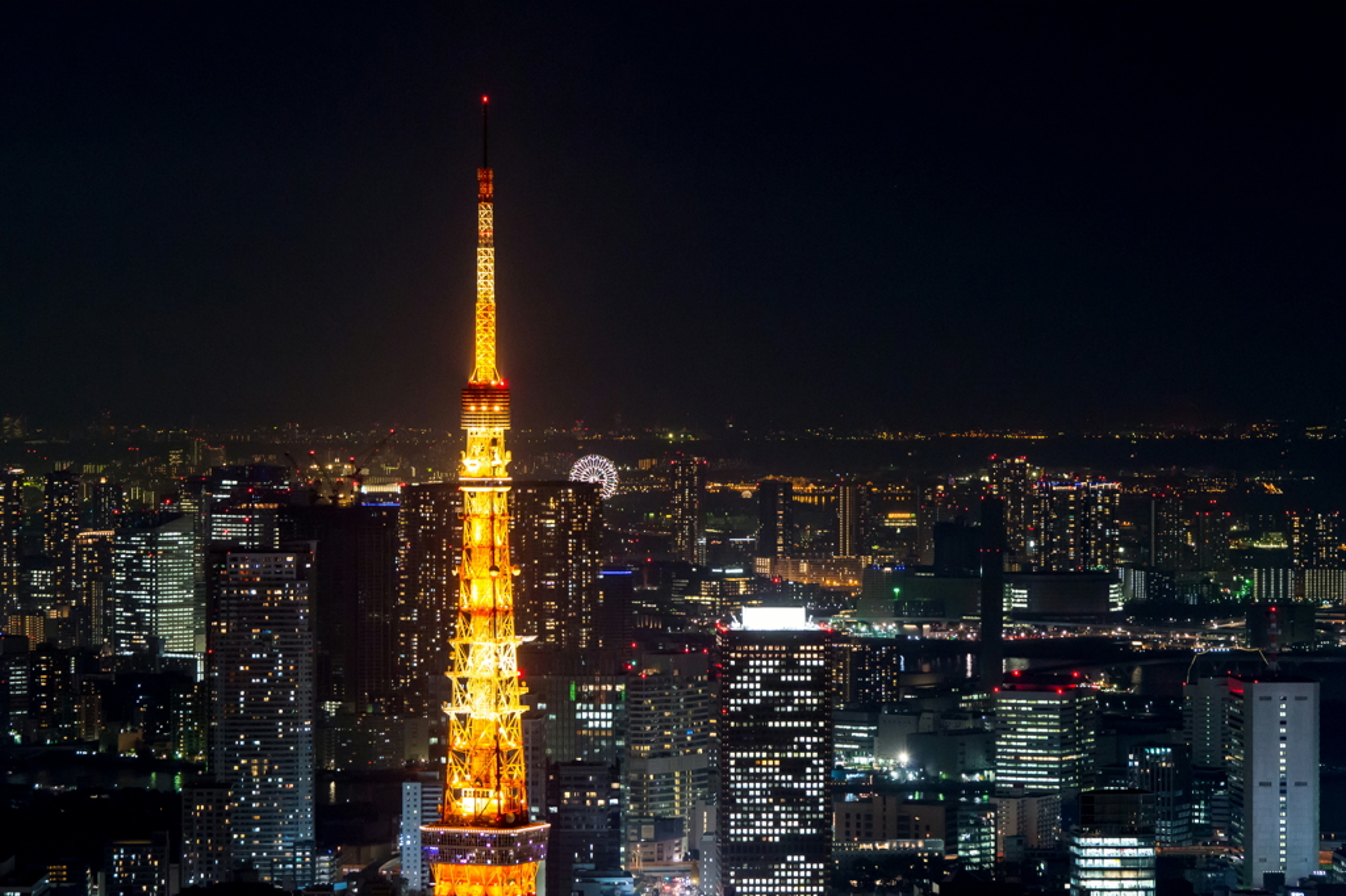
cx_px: 673
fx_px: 5046
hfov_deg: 15.2
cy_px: 448
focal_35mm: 135
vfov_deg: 10.2
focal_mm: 135
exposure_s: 1/4
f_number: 8
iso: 3200
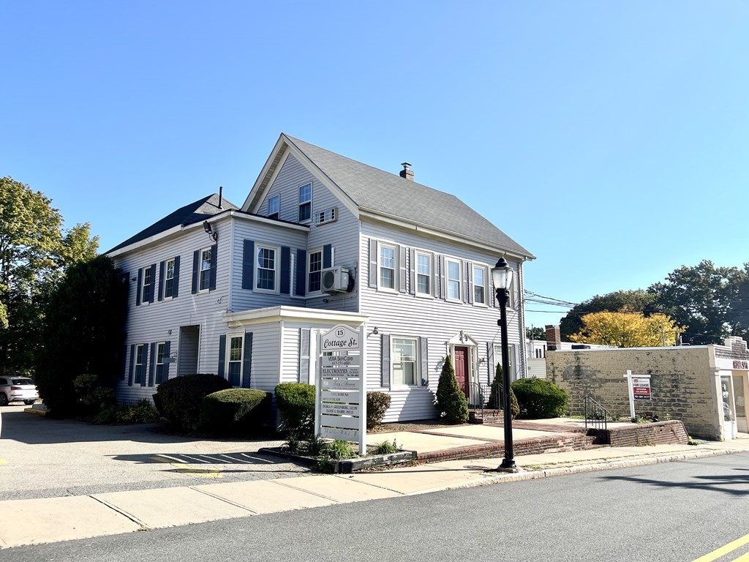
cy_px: 281
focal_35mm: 26
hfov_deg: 67.3
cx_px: 374
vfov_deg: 53.1
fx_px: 563
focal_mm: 5.7
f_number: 1.5
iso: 50
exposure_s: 1/5319
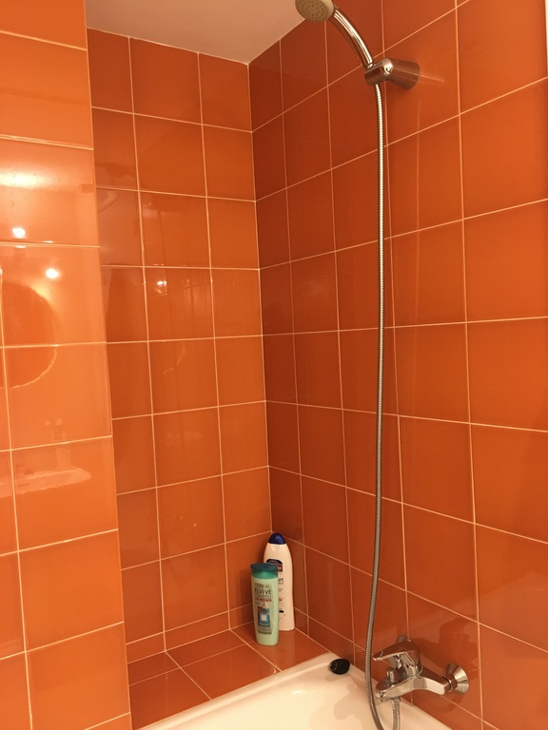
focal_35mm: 29
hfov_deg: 48.2
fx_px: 612
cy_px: 365
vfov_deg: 61.7
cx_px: 274
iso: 125
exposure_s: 1/33
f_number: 2.2
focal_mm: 4.15
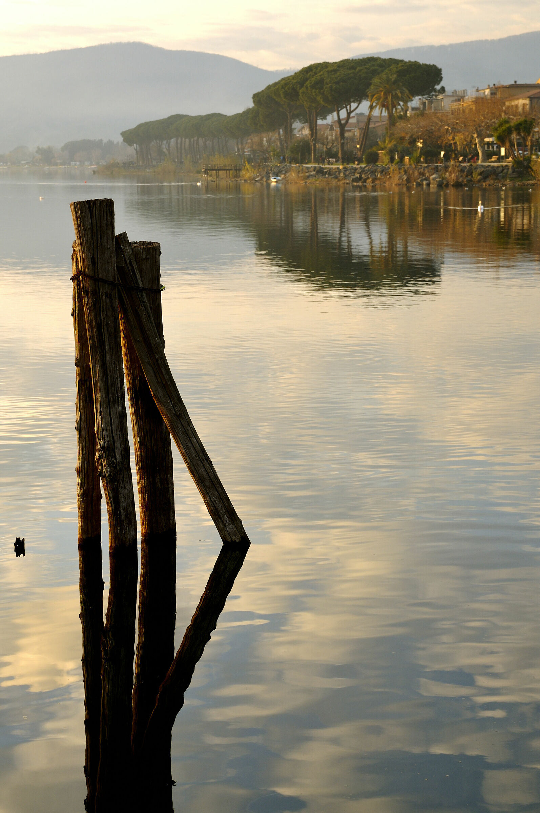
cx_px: 270
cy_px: 406
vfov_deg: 27.0
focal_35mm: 75
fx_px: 1692
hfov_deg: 18.1
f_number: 6.3
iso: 200
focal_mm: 50
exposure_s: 1/80
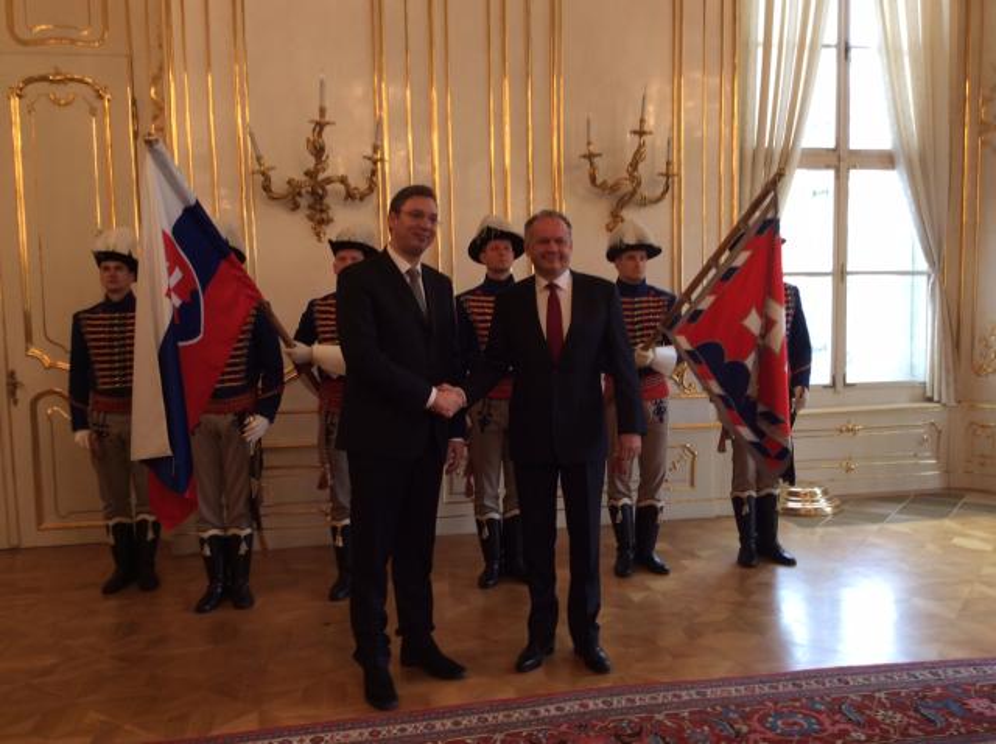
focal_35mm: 32
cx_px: 498
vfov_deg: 44.1
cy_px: 372
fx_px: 919
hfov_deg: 56.9
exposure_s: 1/24
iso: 32
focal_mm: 3.3
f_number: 2.4
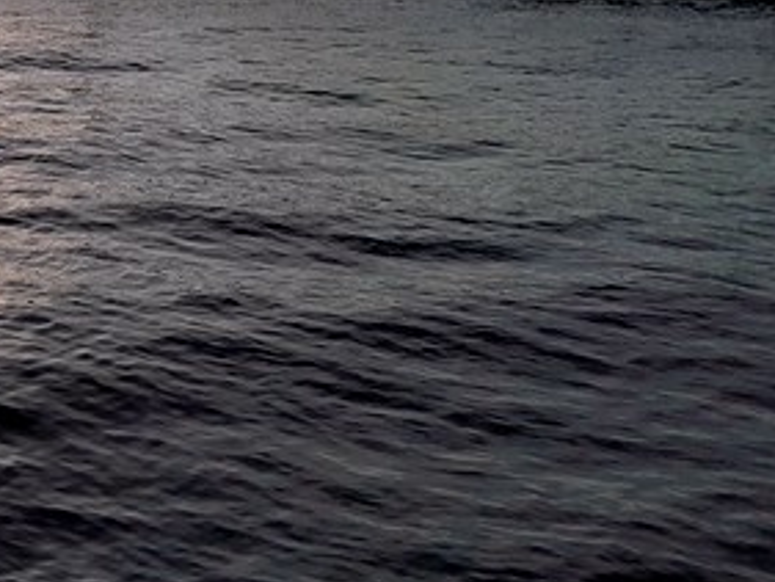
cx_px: -303
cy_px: -127
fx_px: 1657
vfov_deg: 18.8
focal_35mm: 74
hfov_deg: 22.7
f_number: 1.8
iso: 40
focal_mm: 3.98
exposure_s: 1/2725
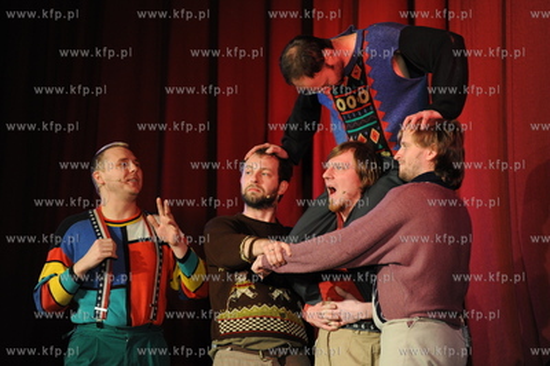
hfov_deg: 10.3
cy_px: 183
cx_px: 275
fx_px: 3053
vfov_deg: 6.9
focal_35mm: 200
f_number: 4
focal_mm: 200
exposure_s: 1/200
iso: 1600
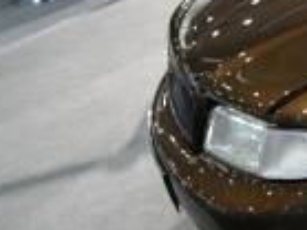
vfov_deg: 14.2
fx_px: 922
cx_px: 431
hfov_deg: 17.4
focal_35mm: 104
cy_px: 88
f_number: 4
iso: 400
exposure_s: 1/13
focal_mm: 20
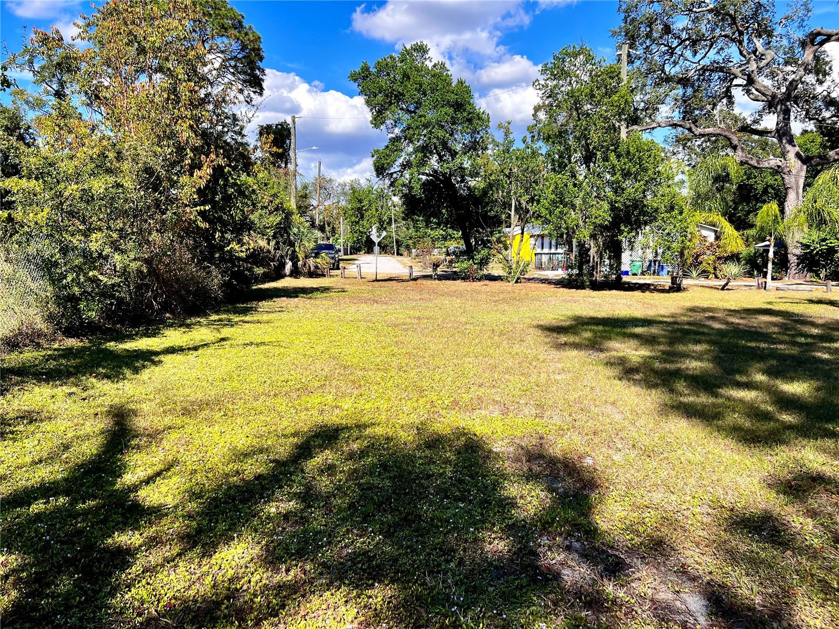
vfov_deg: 53.1
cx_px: 420
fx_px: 630
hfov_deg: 67.3
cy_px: 314
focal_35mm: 26
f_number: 1.5
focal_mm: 5.7
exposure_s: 1/2008
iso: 50
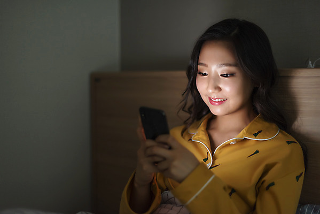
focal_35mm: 50
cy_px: 107
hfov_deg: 39.6
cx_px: 160
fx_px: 445
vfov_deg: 27.0
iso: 1000
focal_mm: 50
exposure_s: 1/100
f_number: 1.4
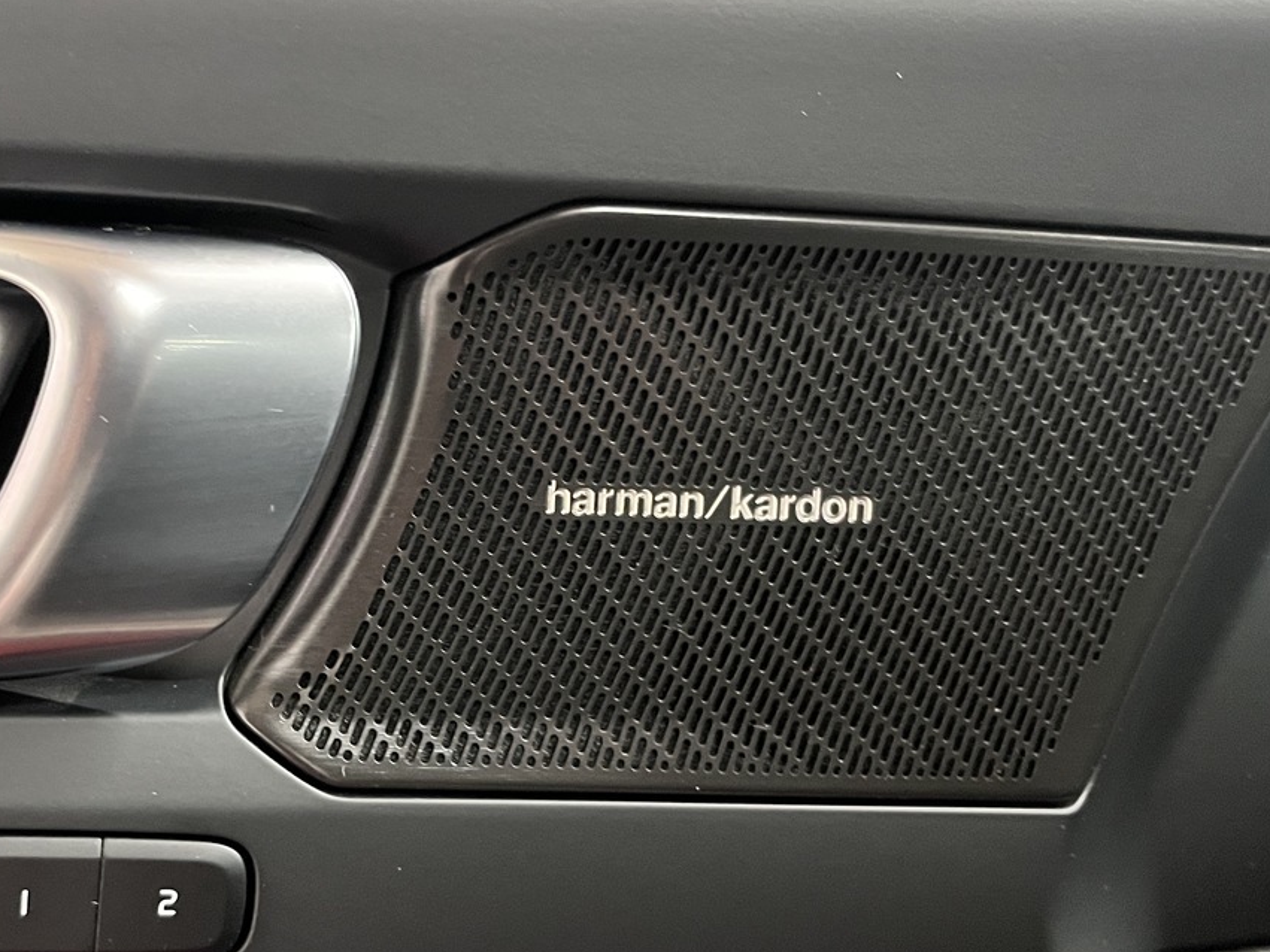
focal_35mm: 44
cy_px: 524
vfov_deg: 32.8
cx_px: 391
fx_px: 1614
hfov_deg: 42.2
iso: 640
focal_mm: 5.1
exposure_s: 1/36
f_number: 1.6
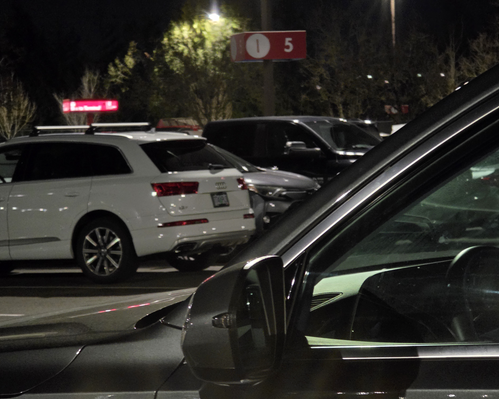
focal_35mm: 120
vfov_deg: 12.9
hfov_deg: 16.0
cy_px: 200
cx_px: 247
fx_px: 1772
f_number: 3.4
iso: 3200
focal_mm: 18.6
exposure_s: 1/15
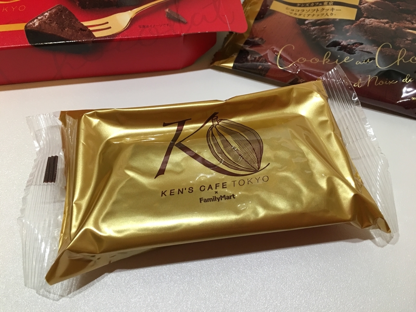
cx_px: 208
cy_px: 156
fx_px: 349
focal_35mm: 29
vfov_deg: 48.2
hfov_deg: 61.7
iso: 80
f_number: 2.2
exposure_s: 1/15
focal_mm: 4.15
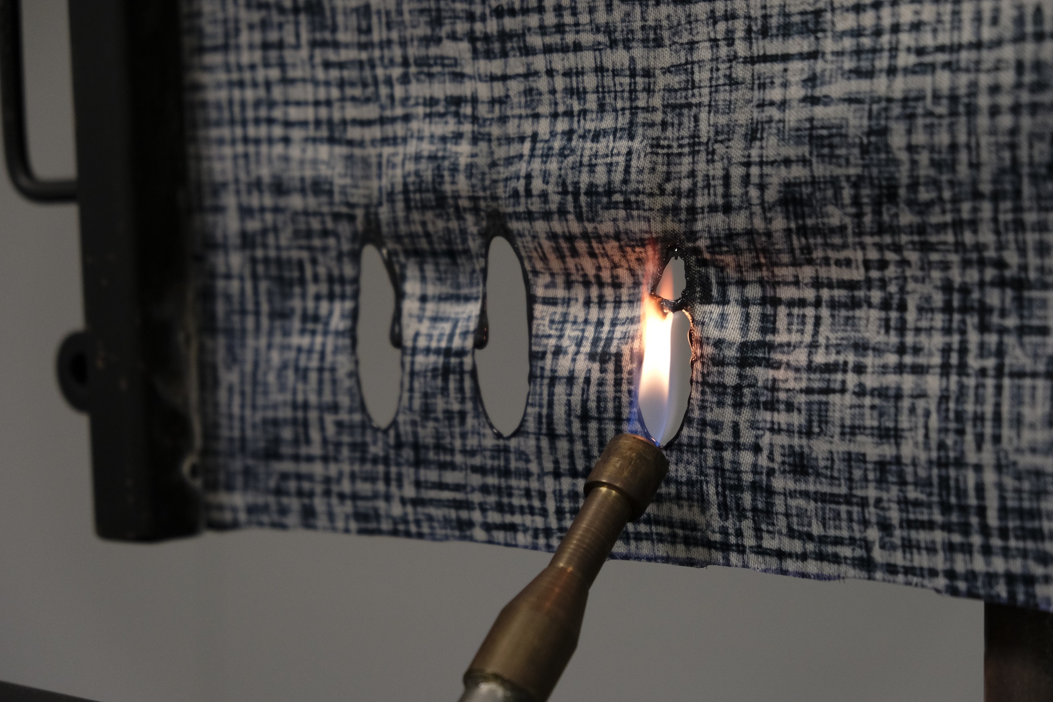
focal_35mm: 83
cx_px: 526
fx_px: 2427
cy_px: 351
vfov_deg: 16.5
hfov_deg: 24.5
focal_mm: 55
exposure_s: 1/100
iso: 1600
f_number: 4
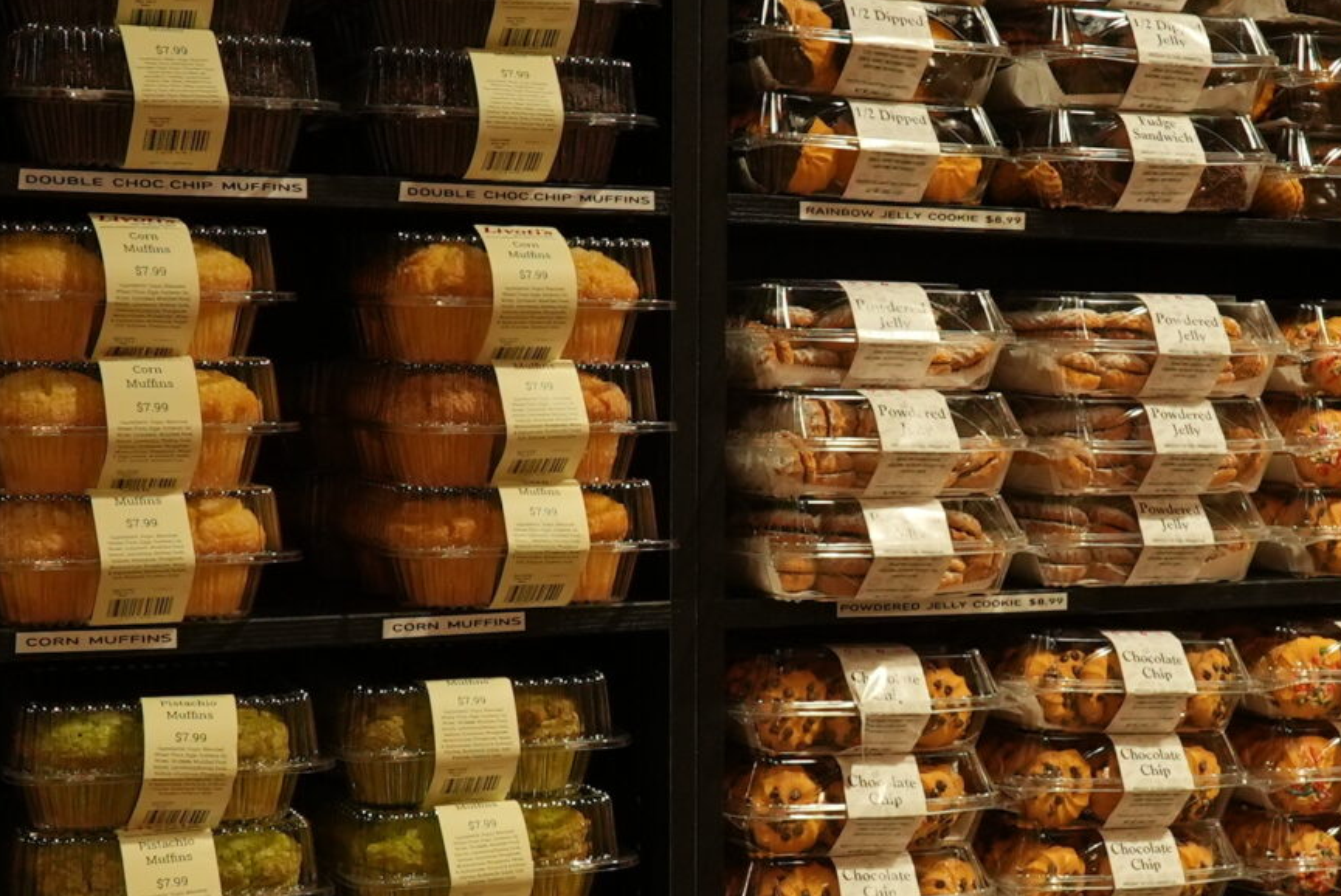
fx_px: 2646
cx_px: 938
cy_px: 574
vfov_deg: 19.2
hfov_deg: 28.2
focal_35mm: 71
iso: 2000
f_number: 8
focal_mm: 24
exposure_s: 1/160
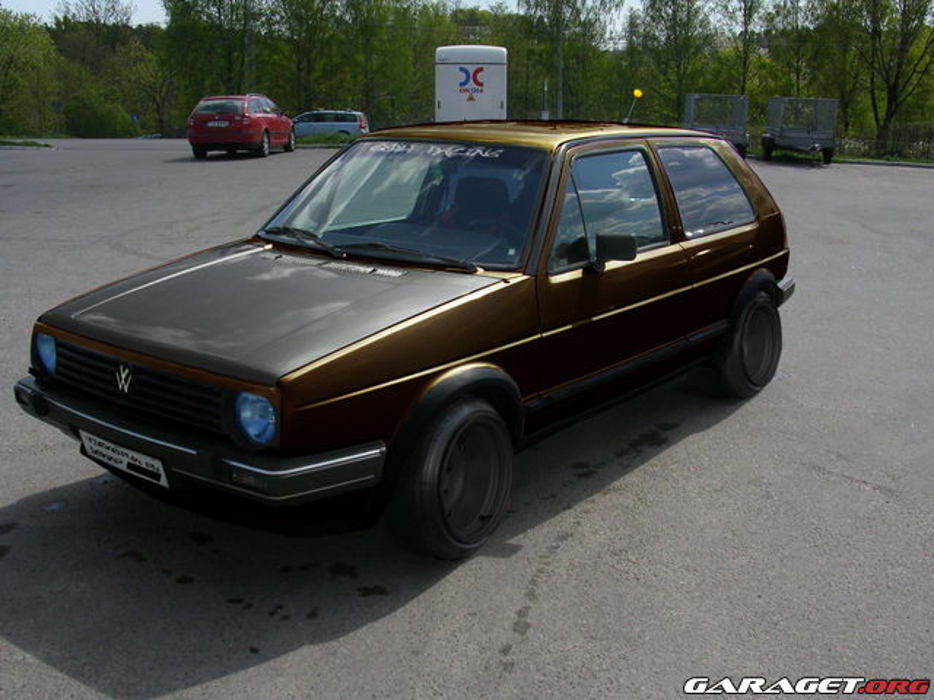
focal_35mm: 38
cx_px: 467
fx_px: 1025
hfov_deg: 49.0
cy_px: 350
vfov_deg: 37.7
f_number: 5.6
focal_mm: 5.8
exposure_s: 1/295
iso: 50
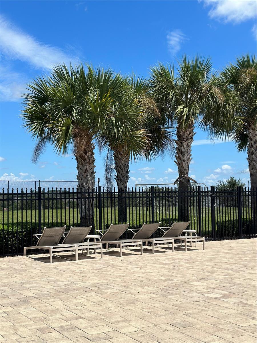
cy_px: 172
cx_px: 128
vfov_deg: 39.7
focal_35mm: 48
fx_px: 475
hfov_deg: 30.3
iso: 100
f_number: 1.78
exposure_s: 1/9804
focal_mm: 6.86
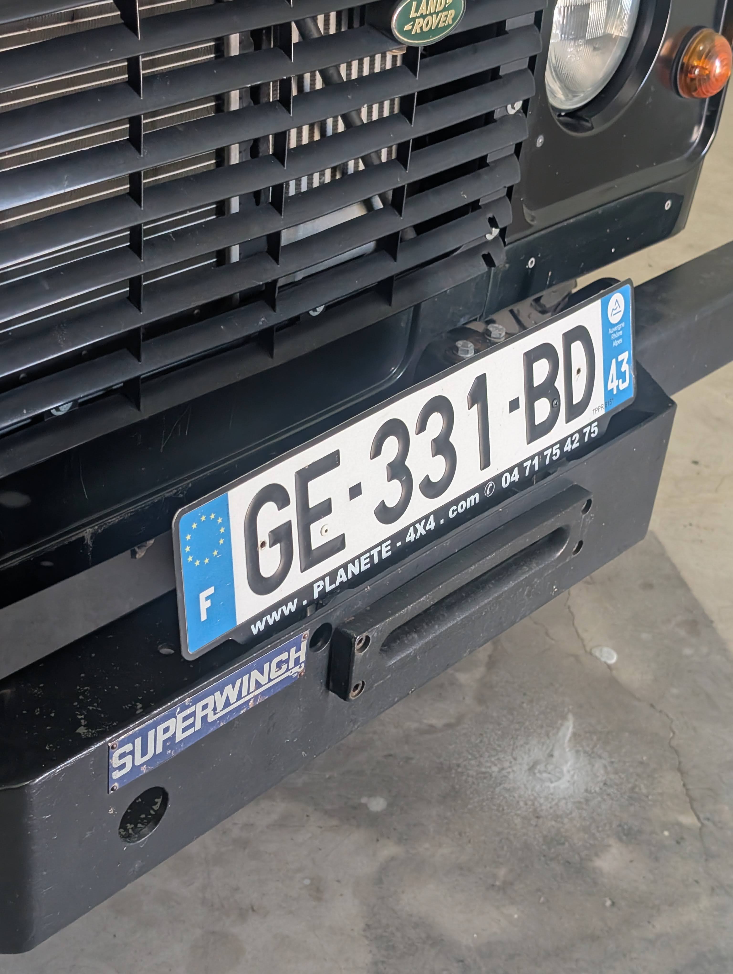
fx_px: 1380
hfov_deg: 29.7
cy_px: 487
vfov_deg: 38.9
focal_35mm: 49
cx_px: 366
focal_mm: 6.9
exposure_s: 1/151
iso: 430
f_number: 1.68
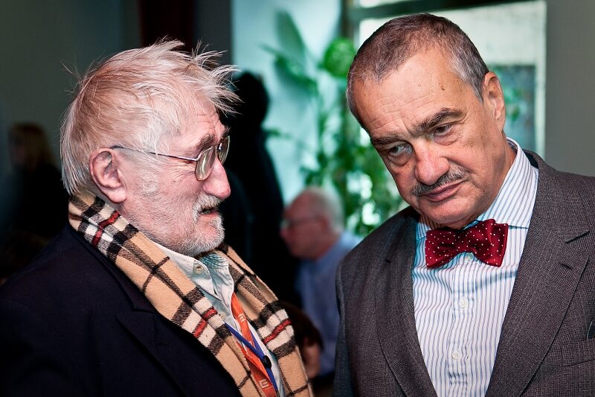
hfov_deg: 24.6
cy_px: 198
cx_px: 298
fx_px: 1363
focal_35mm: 82
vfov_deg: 16.5
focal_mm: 55
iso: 400
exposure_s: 1/30
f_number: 2.8
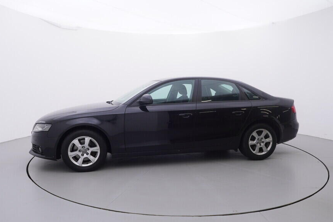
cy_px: 118
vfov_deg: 48.6
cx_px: 155
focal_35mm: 27
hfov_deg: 68.1
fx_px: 246
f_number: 5
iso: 200
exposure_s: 1/80
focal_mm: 15
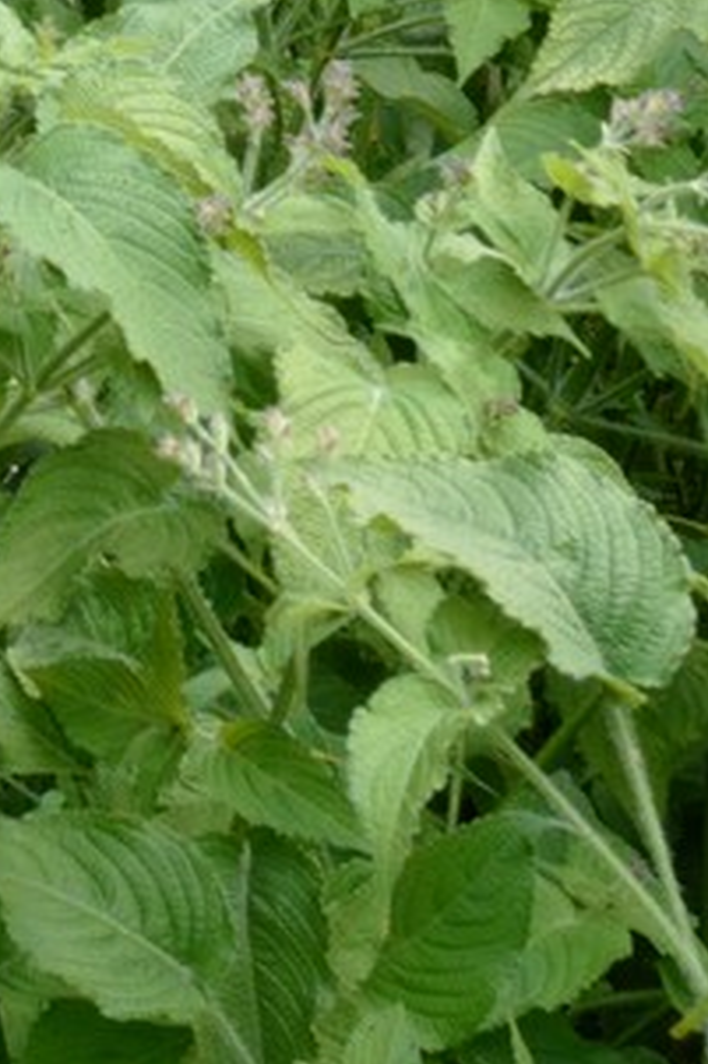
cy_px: -1103
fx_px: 4105
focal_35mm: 139
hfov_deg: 8.8
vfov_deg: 12.8
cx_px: -1046
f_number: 16
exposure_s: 1/20
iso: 400
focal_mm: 28
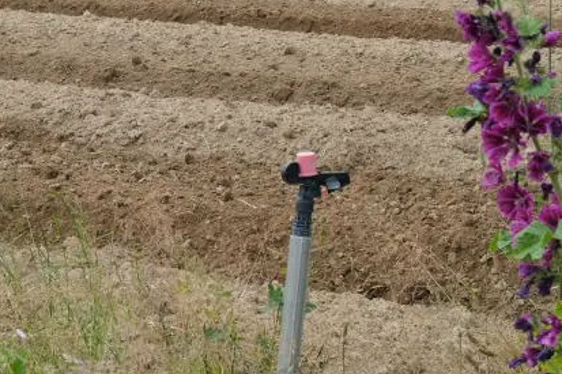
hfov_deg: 21.9
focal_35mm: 92
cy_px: 47
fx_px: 1436
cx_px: 121
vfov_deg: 14.7
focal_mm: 25.4
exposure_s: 1/320
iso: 320
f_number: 8
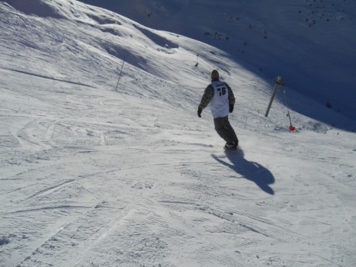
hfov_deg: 51.4
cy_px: 137
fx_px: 370
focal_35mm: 36
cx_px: 178
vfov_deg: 39.6
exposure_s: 1/750
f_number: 8.2
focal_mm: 6.3
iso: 80
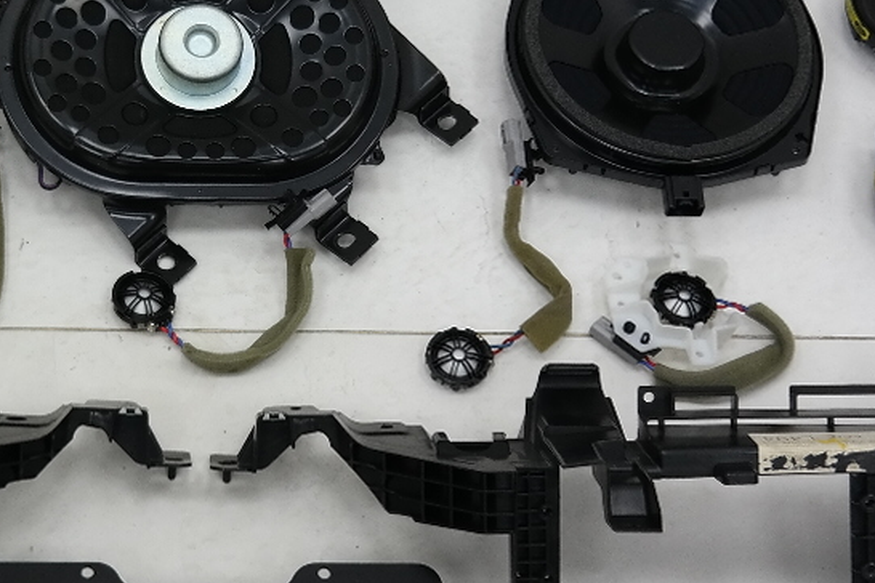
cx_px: 194
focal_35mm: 95
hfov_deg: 21.2
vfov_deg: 14.3
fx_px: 2309
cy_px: 151
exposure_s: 1/80
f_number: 3.5
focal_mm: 20
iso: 200
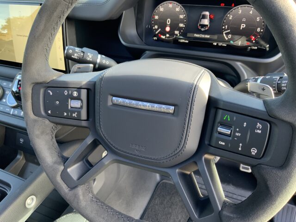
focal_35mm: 29
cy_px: 111
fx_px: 248
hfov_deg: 61.7
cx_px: 148
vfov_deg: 48.2
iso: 64
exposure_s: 1/66
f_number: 1.8
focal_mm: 3
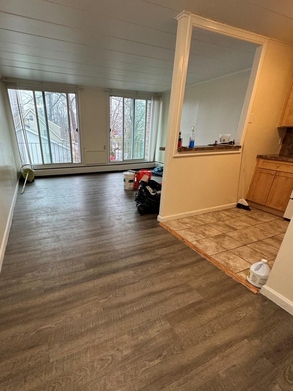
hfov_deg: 74.0
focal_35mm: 17
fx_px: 192
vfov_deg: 90.9
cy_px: 209
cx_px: 119
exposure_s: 1/120
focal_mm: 2.22
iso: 320
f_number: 2.2
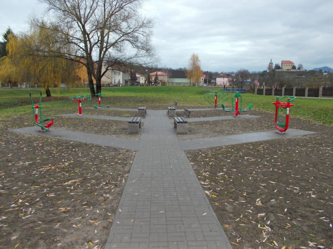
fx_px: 279
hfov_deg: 61.7
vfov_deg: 48.2
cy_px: 124
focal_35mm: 29
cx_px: 166
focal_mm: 4.1
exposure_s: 1/40
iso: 80
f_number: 3.3
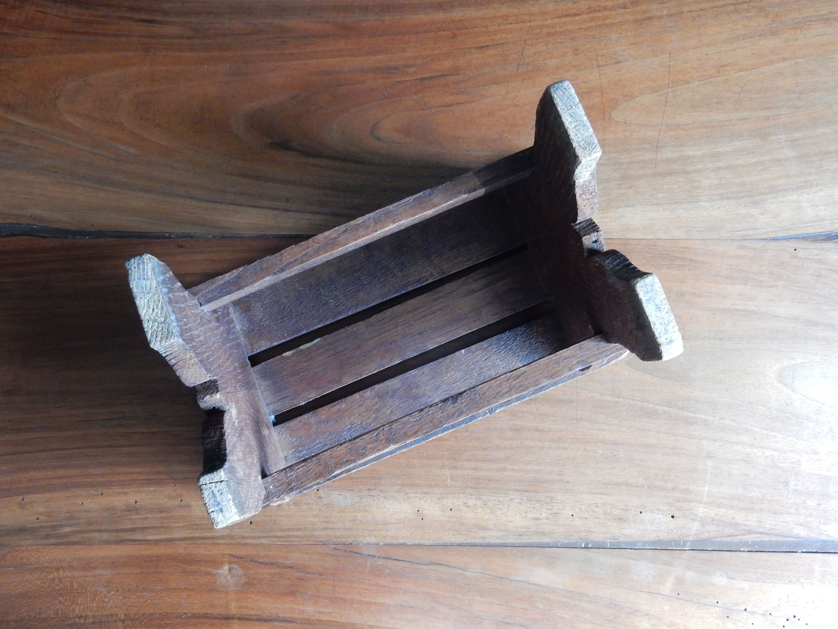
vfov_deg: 46.8
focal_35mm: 30
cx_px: 419
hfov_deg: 60.0
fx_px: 726
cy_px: 314
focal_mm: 5.4
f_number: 4
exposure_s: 1/10
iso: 400
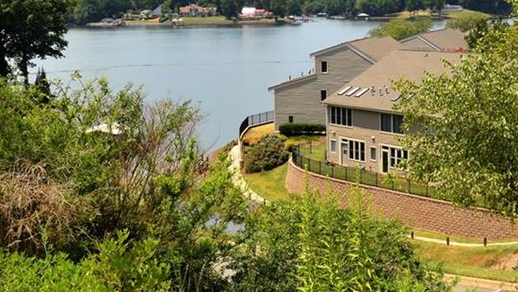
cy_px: 62
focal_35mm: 70
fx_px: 962
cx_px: 289
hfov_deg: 30.1
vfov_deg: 17.1
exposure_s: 1/400
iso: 200
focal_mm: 24
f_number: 11
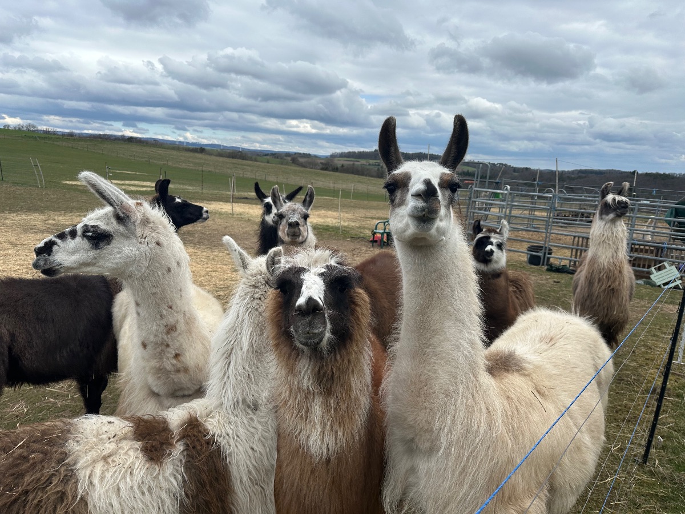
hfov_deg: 71.6
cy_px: 257
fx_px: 475
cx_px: 342
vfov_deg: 56.8
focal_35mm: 24
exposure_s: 1/3597
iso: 80
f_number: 1.78
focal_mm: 6.86
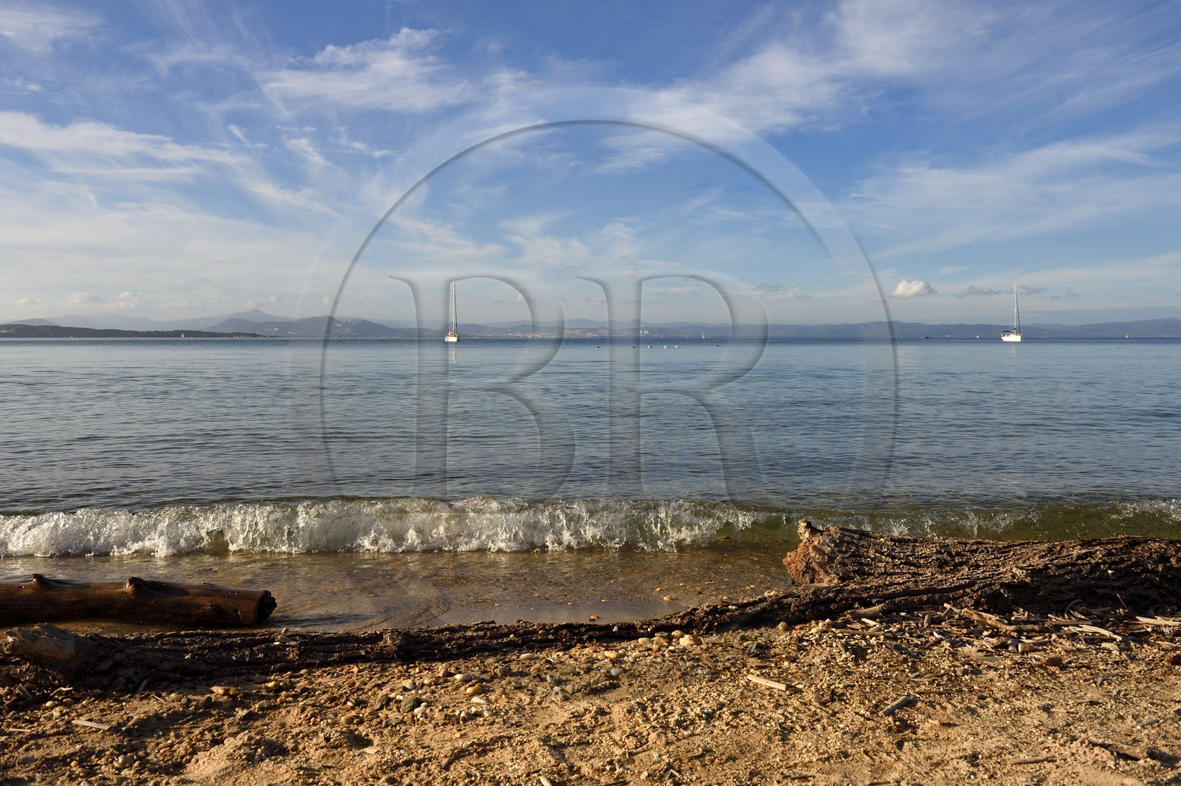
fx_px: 1016
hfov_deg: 60.3
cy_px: 393
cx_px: 590
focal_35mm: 31
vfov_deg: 42.3
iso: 200
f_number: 13
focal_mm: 31
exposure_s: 1/250
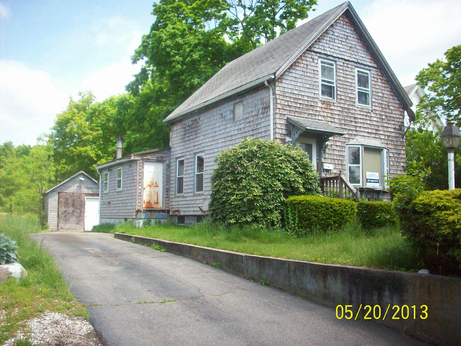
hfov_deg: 50.1
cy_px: 173
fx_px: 493
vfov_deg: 38.7
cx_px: 230
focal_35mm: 37
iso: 200
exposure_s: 1/1401
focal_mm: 6.2
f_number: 2.8
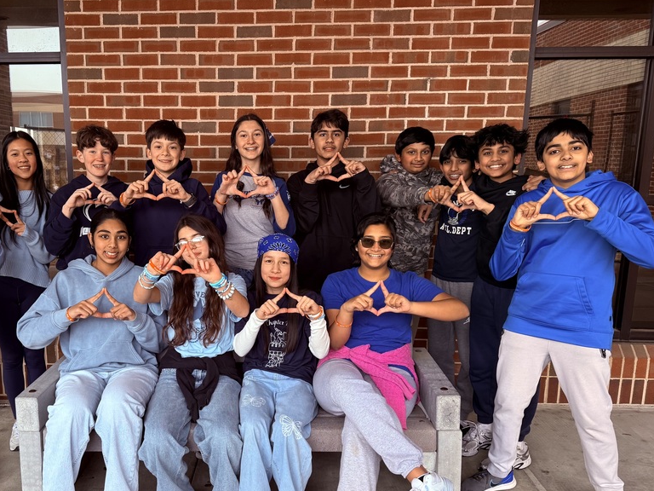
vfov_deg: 44.0
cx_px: 241
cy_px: 291
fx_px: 605
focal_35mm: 32
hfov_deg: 56.1
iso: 200
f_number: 1.78
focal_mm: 6.76
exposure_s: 1/121
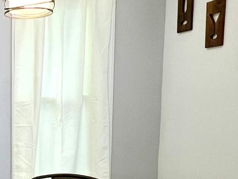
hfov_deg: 25.5
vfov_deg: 25.5
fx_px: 385
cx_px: -121
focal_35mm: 56
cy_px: 155
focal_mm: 1.57
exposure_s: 1/120
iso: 125
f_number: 1.8
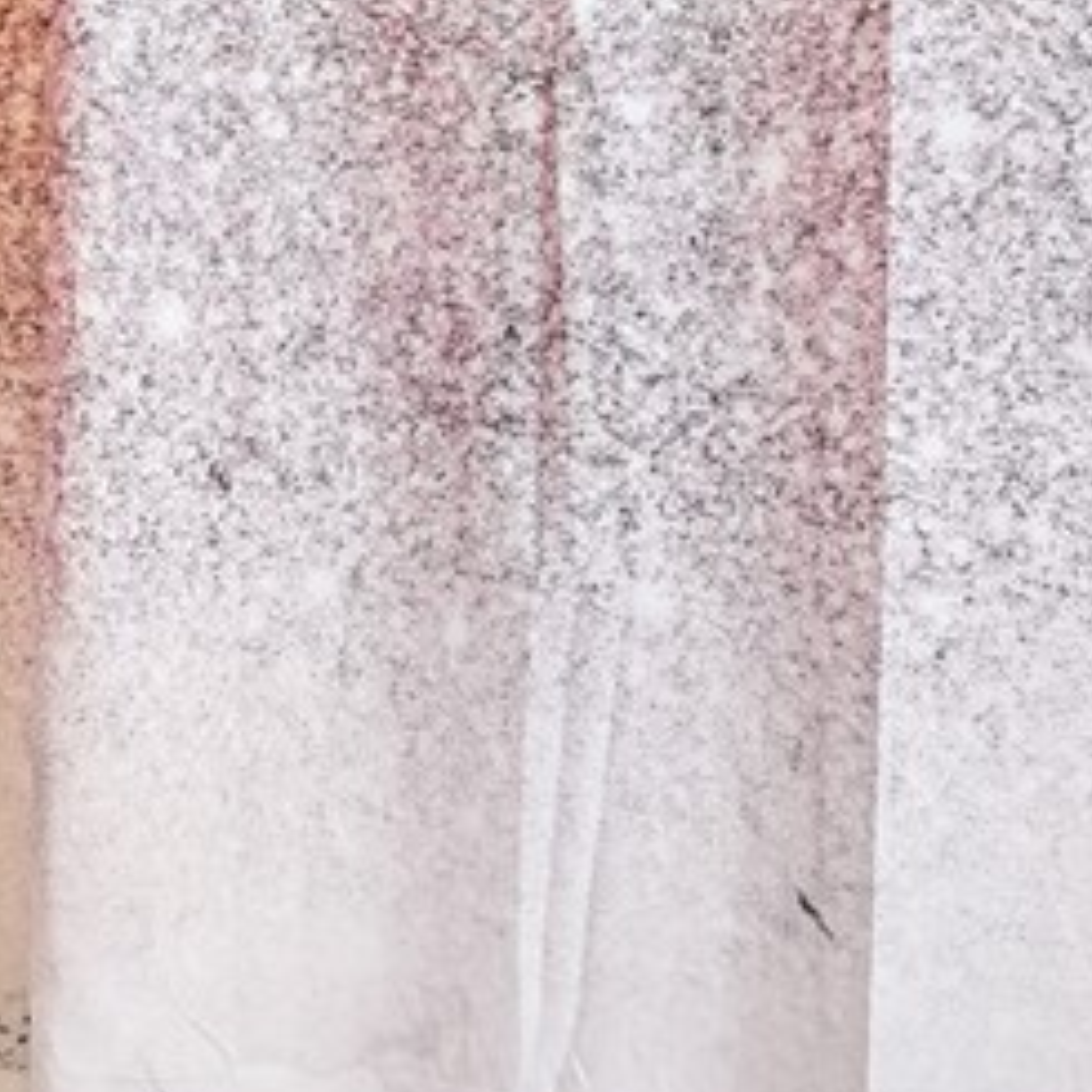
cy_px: -29
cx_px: -577
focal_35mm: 100
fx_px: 3569
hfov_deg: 15.9
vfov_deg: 17.0
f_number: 8
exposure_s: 1/10
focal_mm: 17
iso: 400
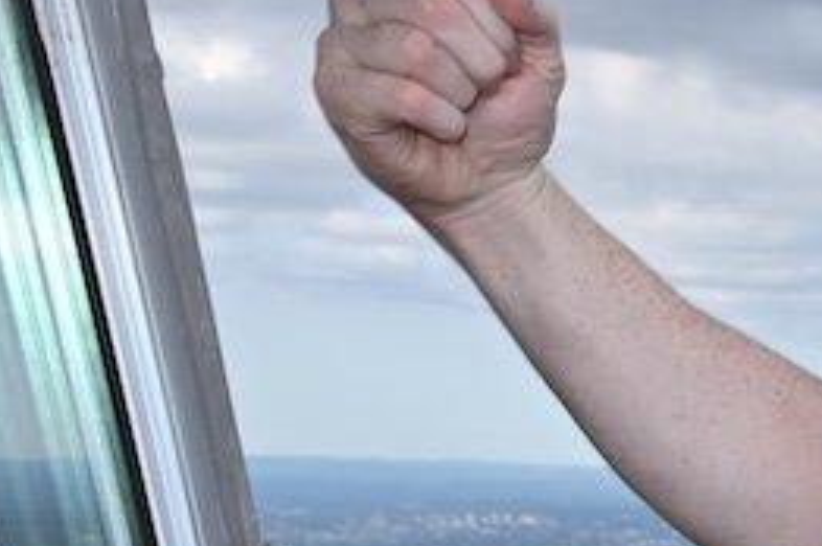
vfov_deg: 11.2
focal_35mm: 107
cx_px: 2604
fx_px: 2440
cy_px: 1178
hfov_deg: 10.7
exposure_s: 1/200
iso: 64
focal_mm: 14
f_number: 7.1
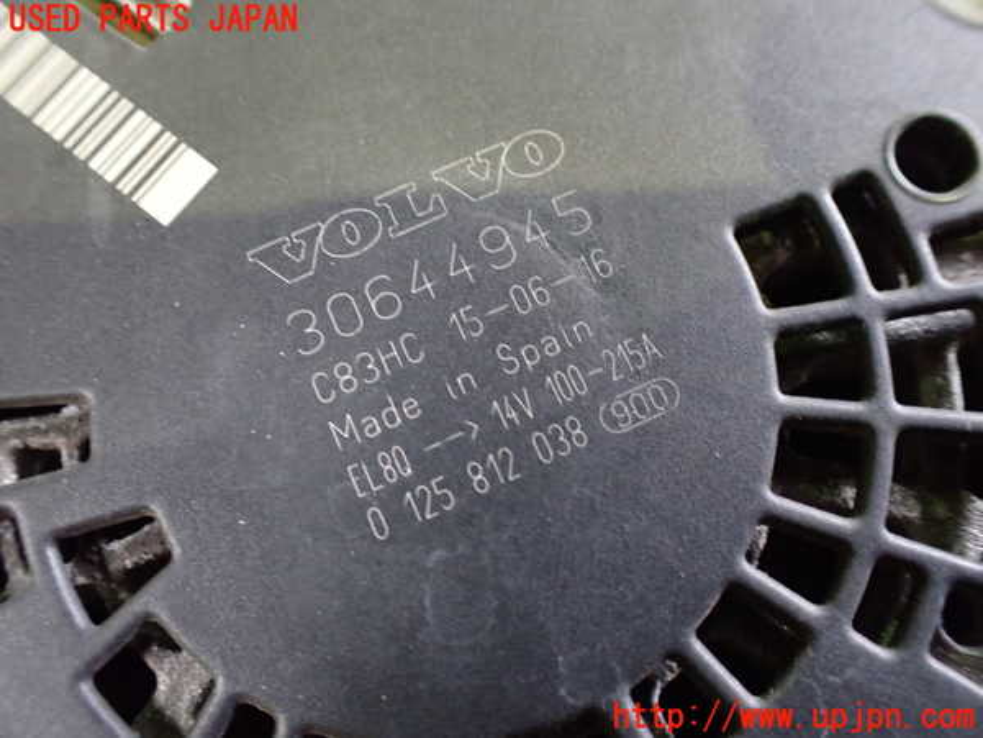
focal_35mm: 30
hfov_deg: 60.0
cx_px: 492
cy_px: 369
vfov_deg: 46.8
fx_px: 852
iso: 1000
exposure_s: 1/30
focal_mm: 5.4
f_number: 2.3
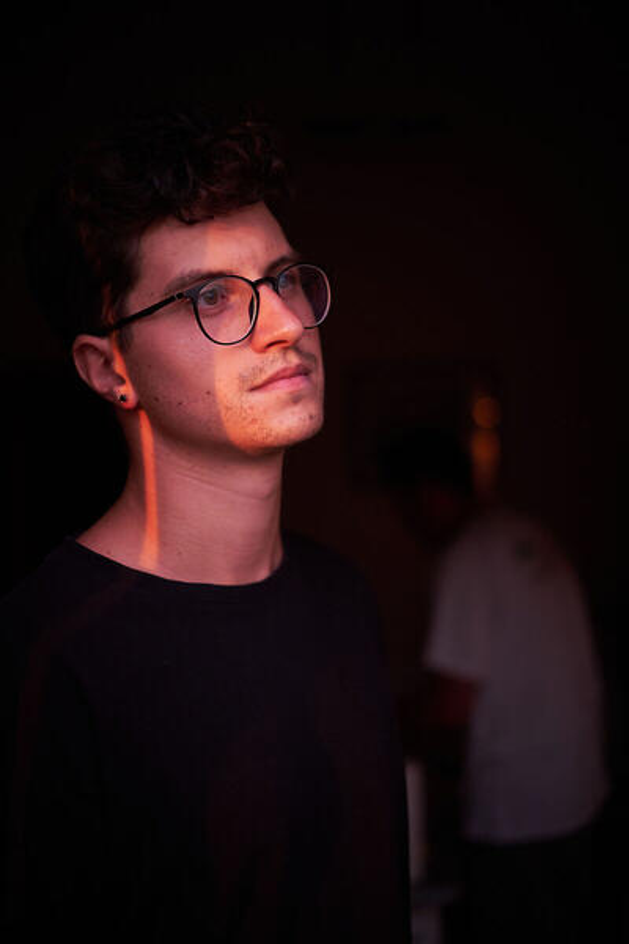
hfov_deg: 27.0
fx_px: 1310
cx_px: 314
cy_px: 472
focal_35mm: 50
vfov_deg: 39.6
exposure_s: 1/4000
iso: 1000
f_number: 1.4
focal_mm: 33
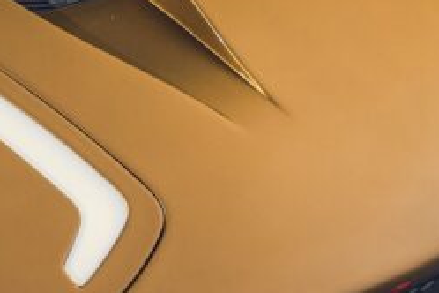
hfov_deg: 10.7
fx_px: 2292
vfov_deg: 7.3
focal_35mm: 188
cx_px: -127
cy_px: 125
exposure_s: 1/200
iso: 100
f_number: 4.5
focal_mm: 57
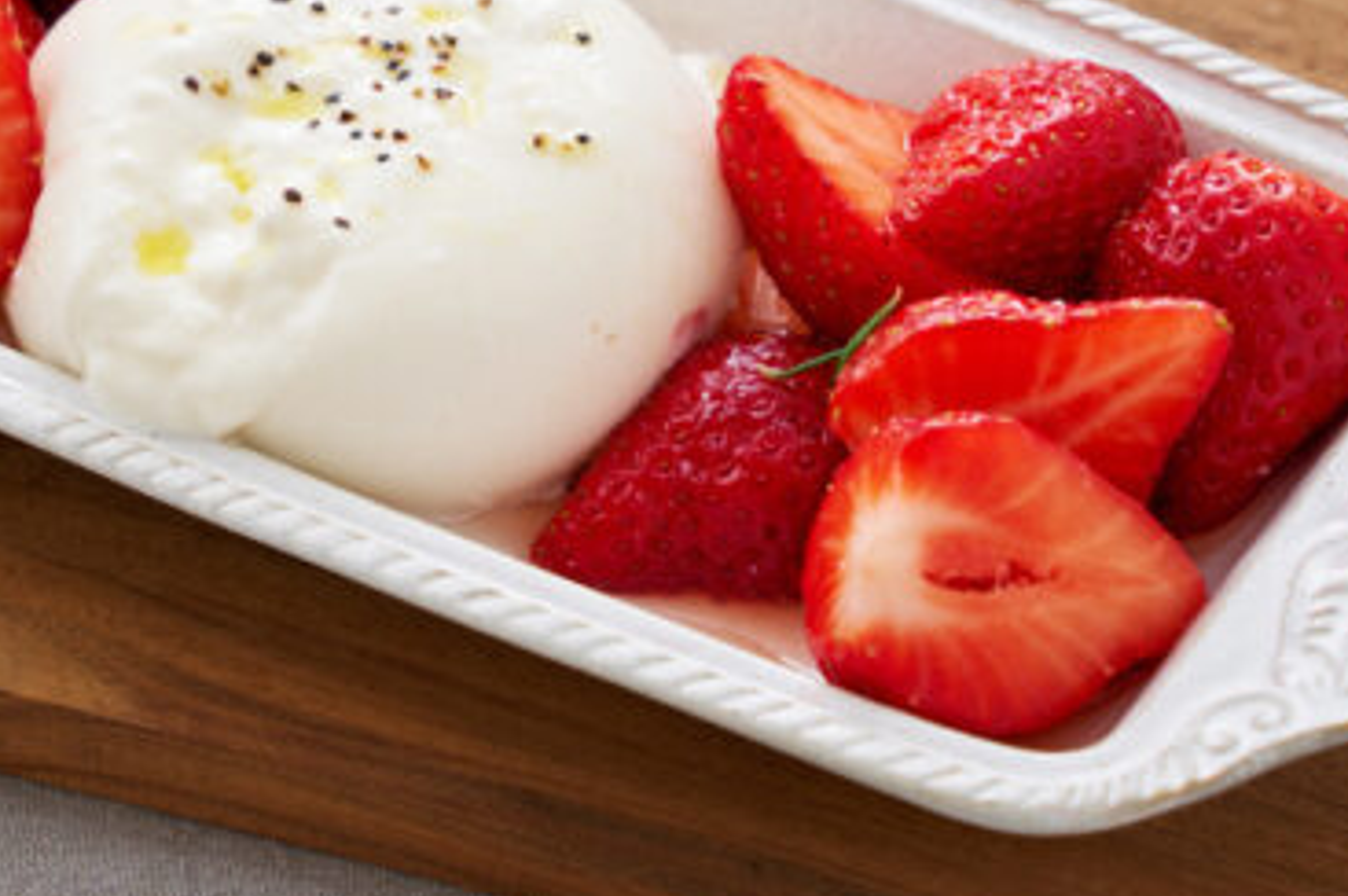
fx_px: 7894
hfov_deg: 9.7
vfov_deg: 6.5
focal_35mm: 211
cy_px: 160
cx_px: 334
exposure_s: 1/125
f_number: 7.1
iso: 125
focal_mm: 119
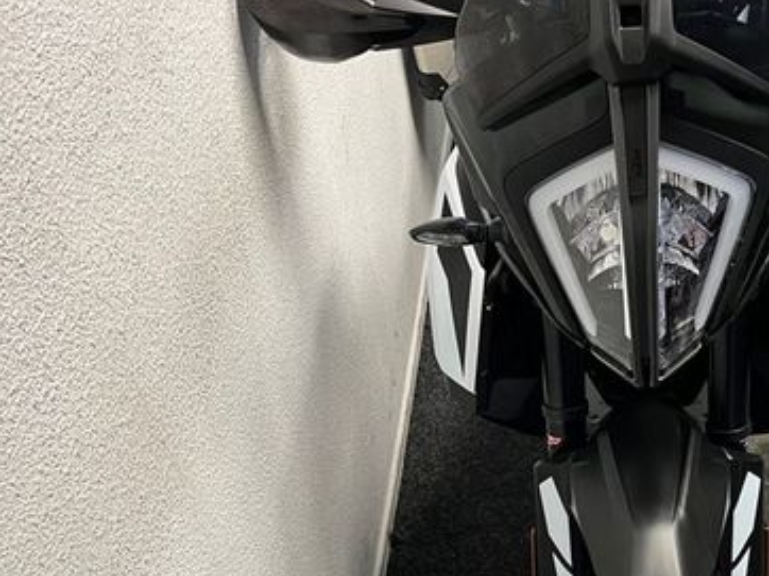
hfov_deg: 39.8
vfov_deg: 30.8
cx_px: 605
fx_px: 1021
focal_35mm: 46
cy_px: 455
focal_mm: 5.1
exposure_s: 1/50
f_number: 1.6
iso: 125
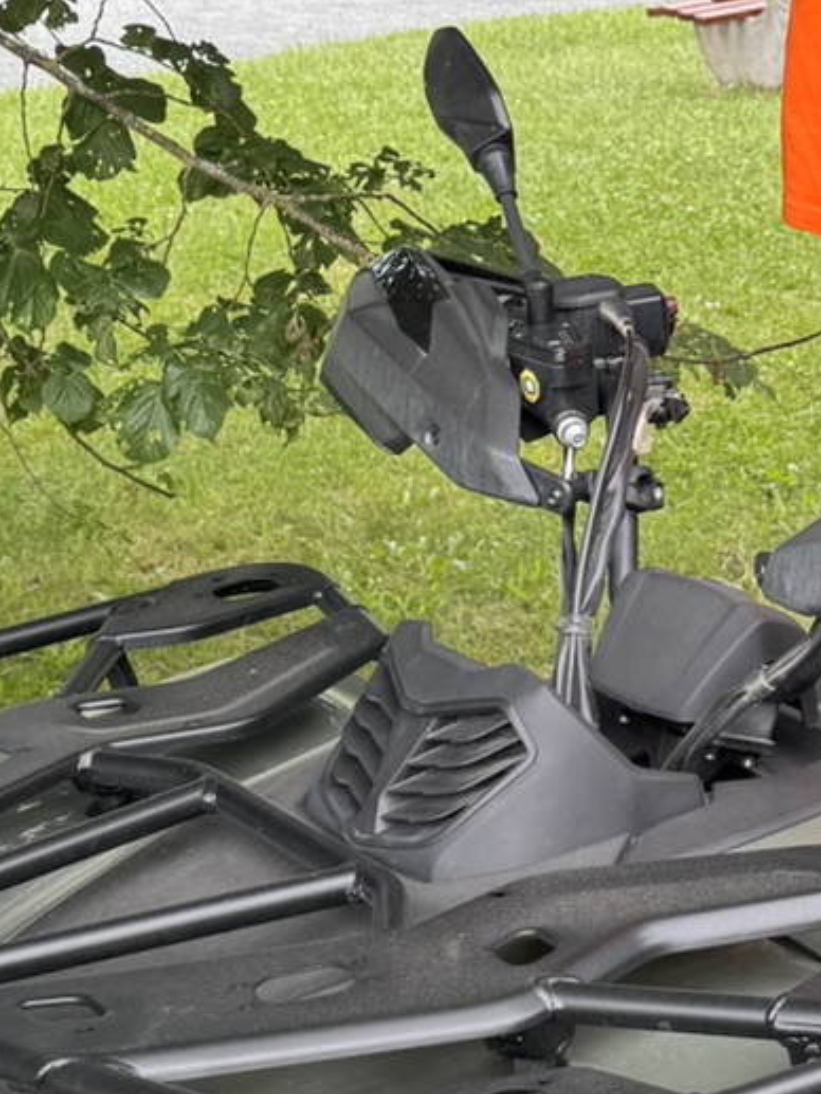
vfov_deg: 20.5
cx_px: 965
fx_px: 3003
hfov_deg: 15.1
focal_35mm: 95
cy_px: 286
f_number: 1.78
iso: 80
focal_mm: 6.76
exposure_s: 1/121
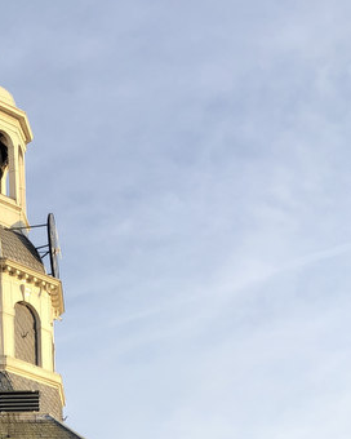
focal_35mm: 75
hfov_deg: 19.5
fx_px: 974
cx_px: -39
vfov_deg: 23.8
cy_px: 485
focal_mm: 3.99
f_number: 1.8
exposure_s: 1/607
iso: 20
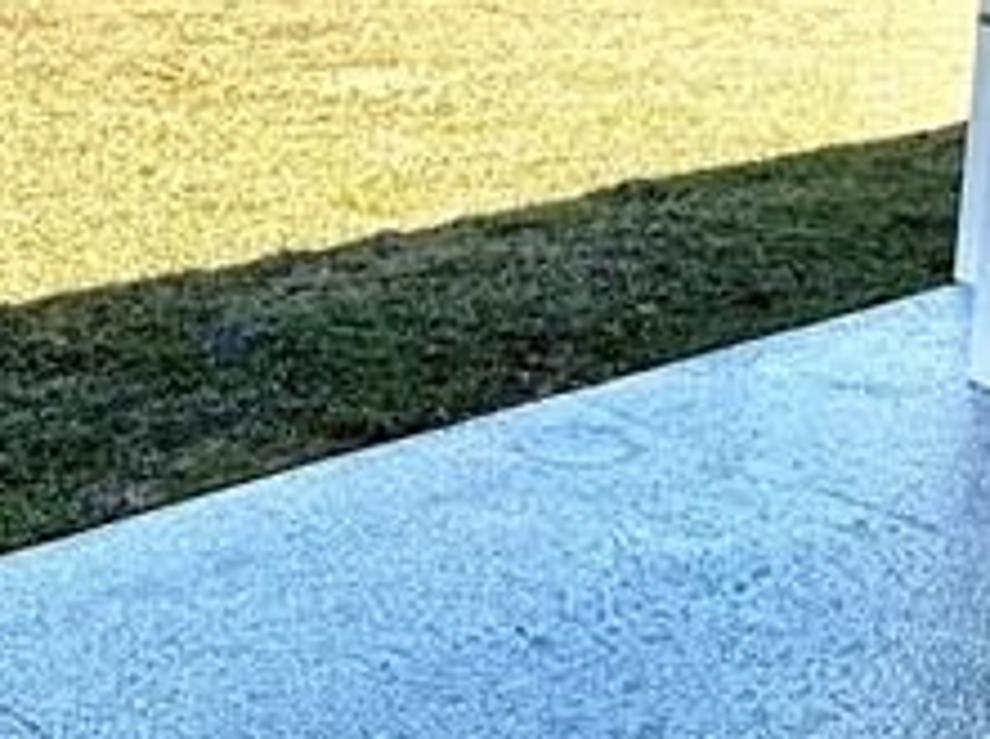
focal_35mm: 65
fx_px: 1856
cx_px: 757
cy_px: 49
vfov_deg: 21.9
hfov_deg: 29.3
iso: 50
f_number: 2.2
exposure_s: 1/1125
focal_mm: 2.22
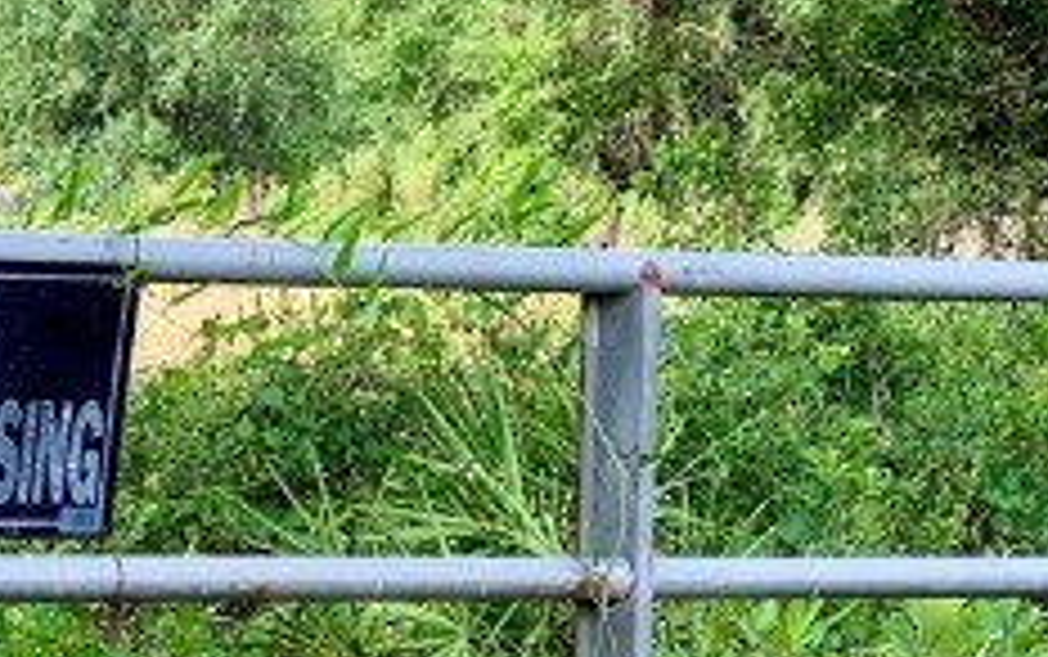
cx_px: 45
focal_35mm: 121
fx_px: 3458
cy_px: 378
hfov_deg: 16.9
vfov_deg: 10.8
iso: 25
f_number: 1.8
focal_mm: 4.25
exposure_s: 1/325
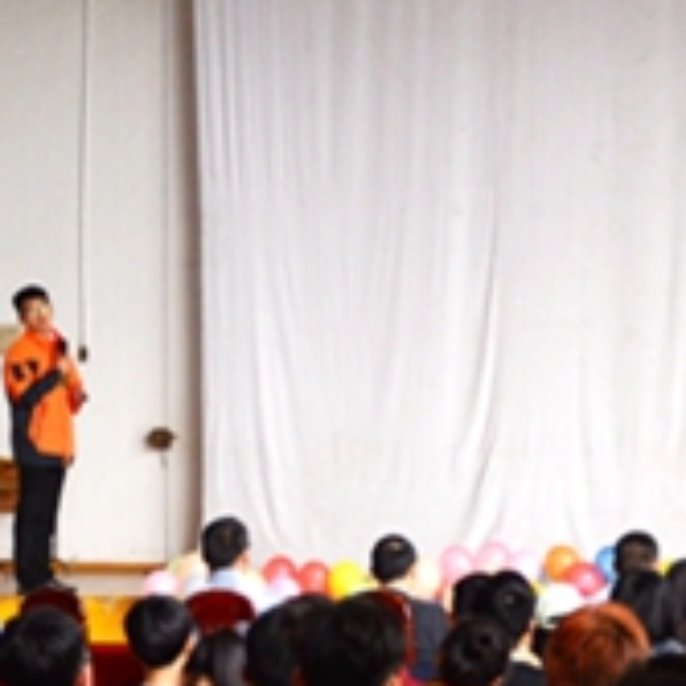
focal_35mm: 229
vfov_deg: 7.6
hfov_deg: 7.6
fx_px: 5134
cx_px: 620
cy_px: 341
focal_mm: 50
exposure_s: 1/100
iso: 800
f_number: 4.8
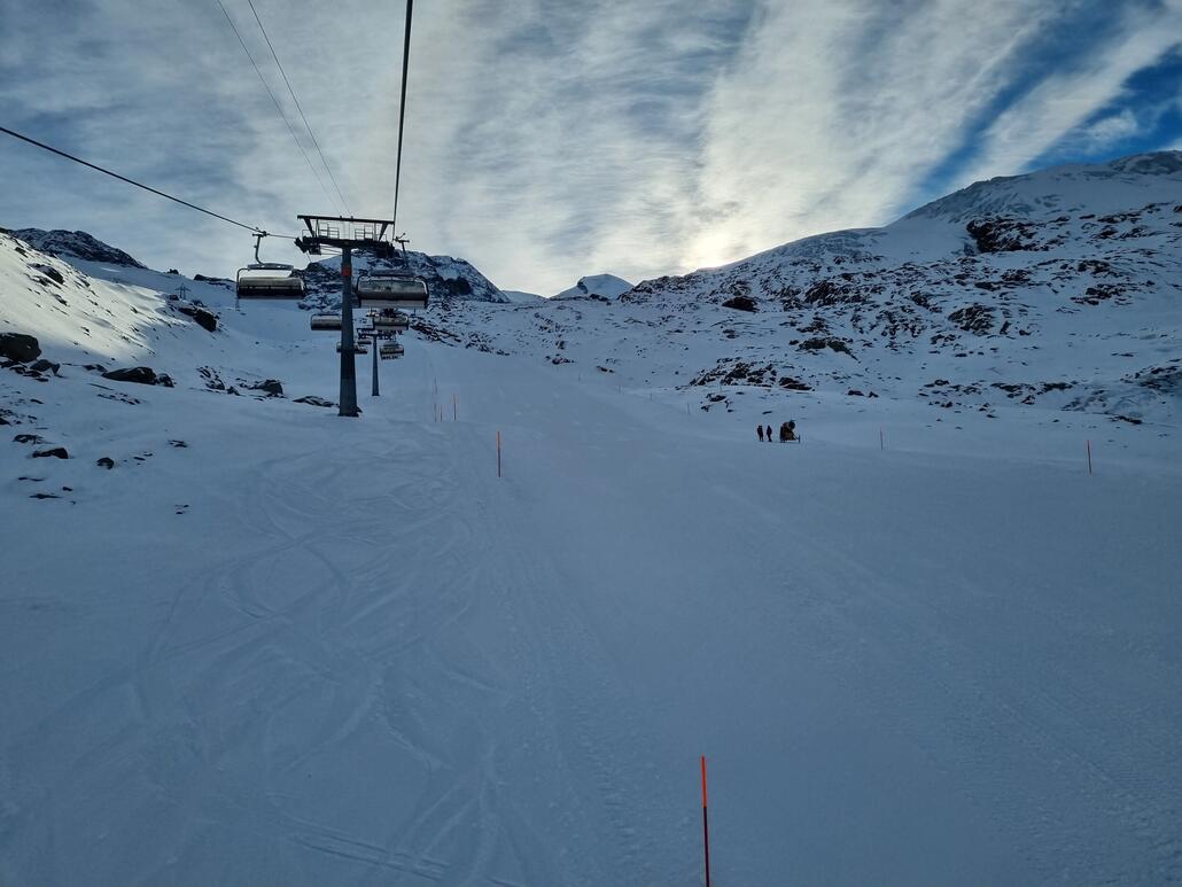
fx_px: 888
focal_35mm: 26
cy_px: 444
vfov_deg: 53.1
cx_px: 591
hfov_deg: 67.3
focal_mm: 5.4
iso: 50
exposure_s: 1/6224
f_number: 1.8
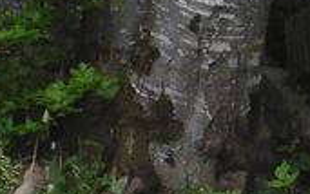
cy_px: 276
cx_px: 682
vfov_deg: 3.9
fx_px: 2823
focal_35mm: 334
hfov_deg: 6.1
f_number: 4.6
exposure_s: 1/250
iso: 500
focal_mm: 9.7
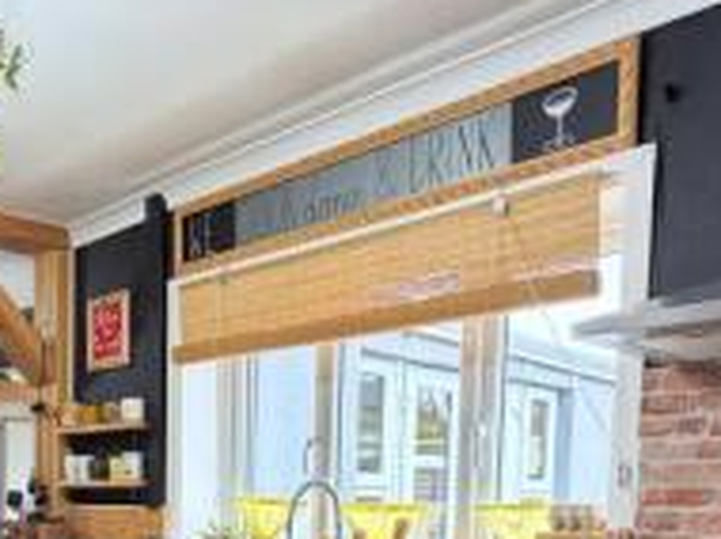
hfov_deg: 42.4
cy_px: 567
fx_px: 894
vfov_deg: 30.6
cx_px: 169
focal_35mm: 43
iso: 250
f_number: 2.2
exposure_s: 1/121
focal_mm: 2.22
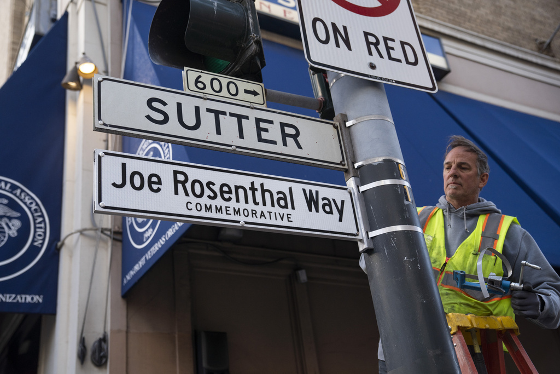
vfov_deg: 31.9
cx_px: 280
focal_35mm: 42
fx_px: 653
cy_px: 187
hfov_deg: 46.4
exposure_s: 1/1000
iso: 640
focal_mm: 42
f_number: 3.5
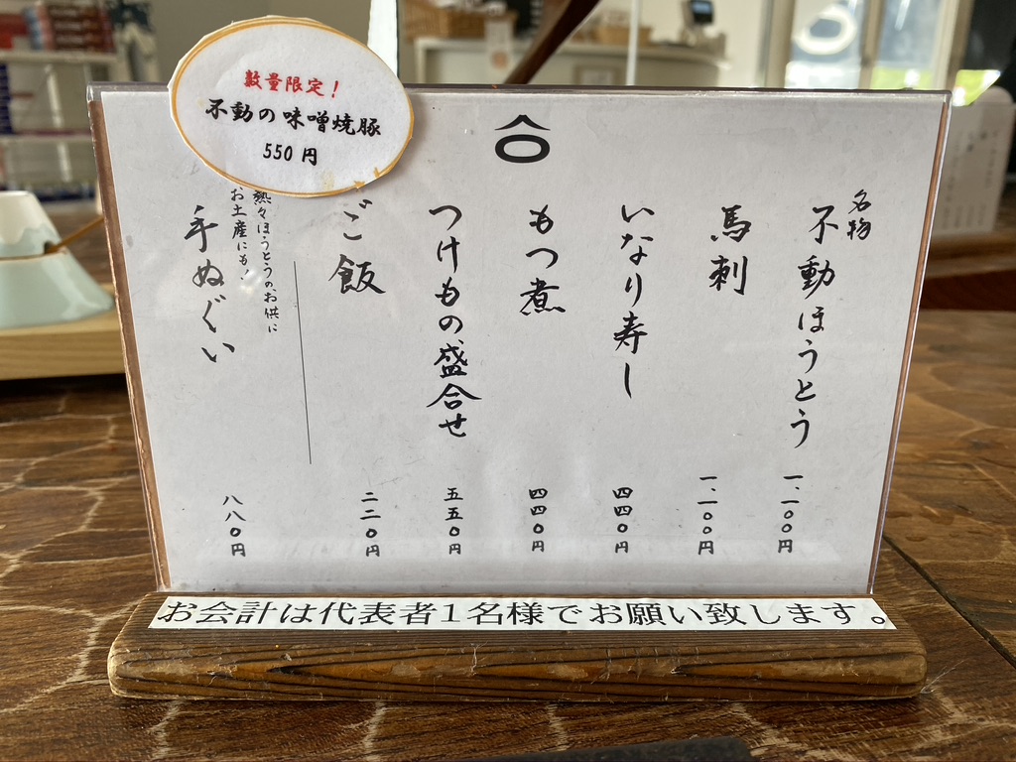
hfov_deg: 67.3
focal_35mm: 26
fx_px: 763
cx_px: 508
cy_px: 381
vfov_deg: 53.1
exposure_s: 1/121
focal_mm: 4.25
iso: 80
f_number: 1.8
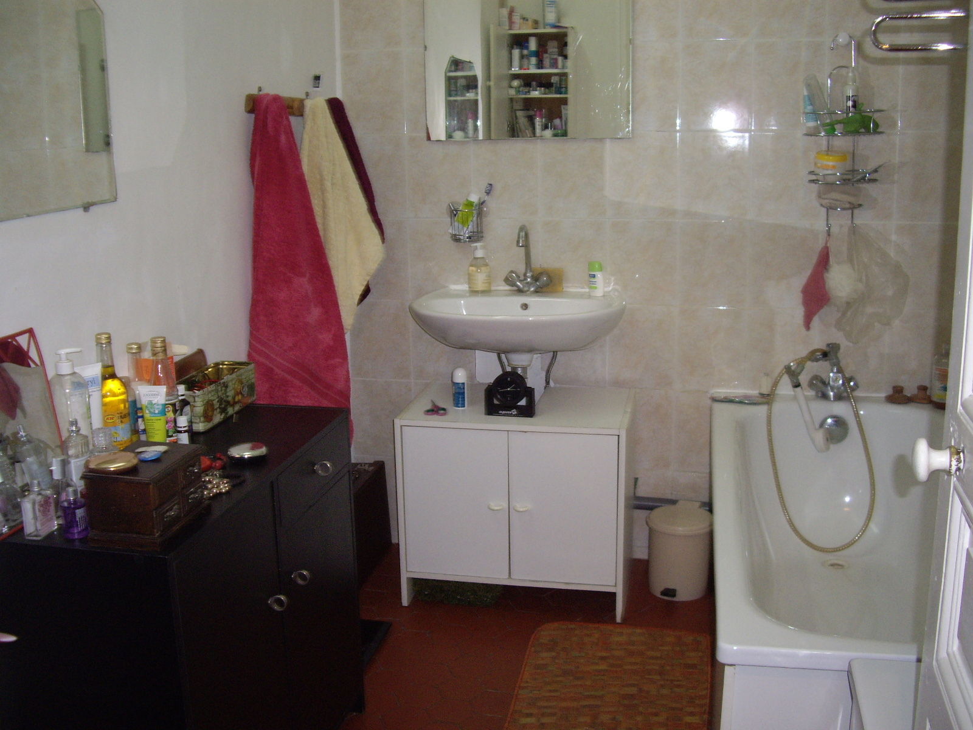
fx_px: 1068
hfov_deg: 49.0
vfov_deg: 37.7
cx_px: 486
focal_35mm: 38
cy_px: 365
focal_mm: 7.9
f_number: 2.8
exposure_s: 1/40
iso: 200
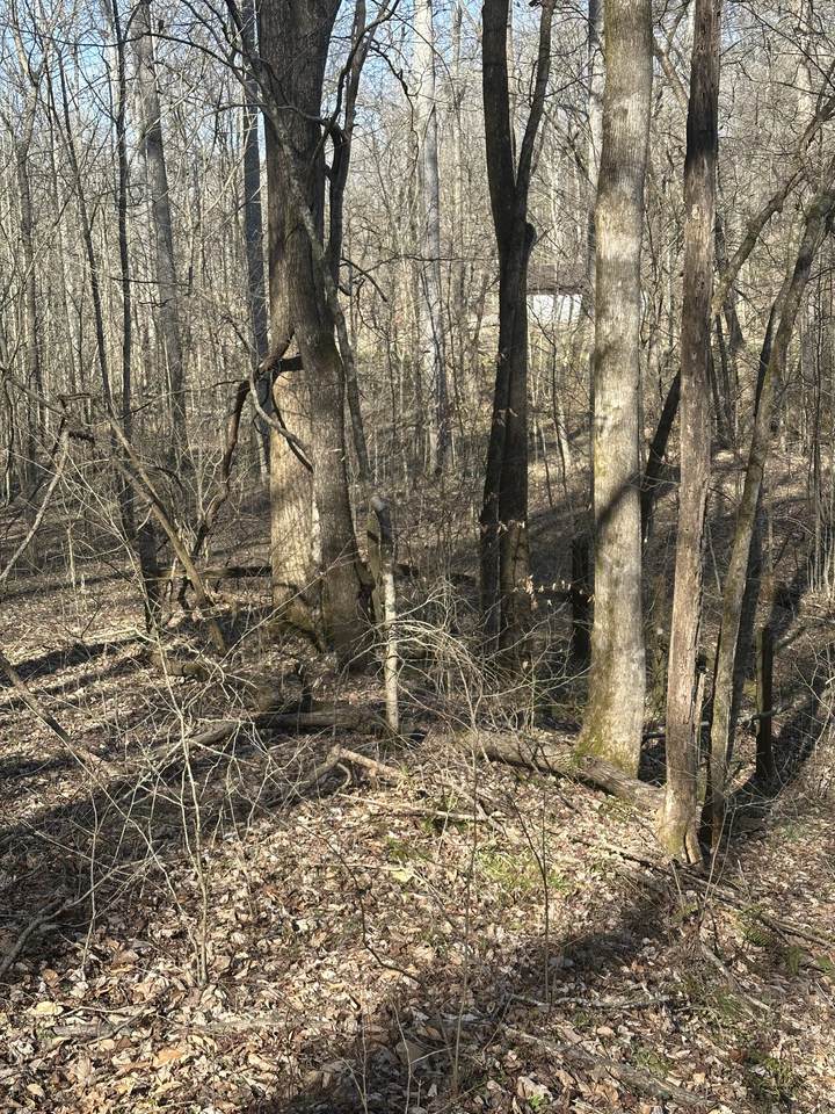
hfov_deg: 30.3
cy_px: 557
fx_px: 1544
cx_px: 418
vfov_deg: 39.7
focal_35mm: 48
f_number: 1.78
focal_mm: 6.86
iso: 64
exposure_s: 1/1073
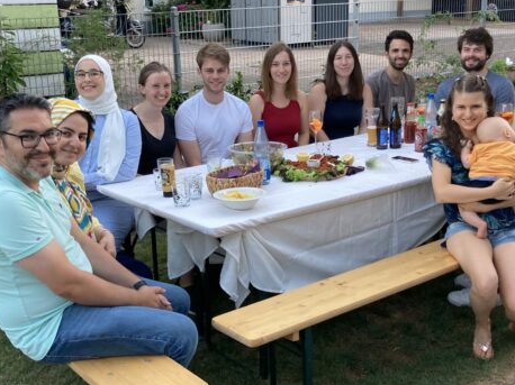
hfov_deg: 40.5
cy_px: 199
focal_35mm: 47
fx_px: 699
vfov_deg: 30.8
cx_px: 263
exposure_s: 1/63
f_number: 1.8
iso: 80
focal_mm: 3.99
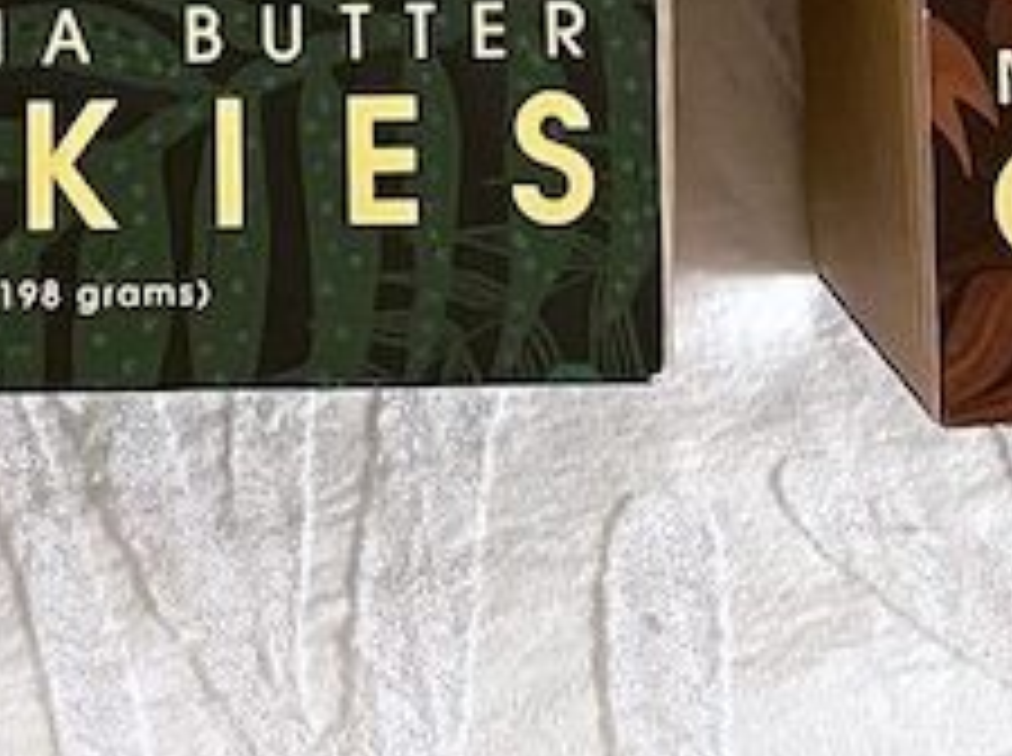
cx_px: -4
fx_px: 3649
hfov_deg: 15.5
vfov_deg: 10.8
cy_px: -729
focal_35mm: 125
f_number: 1.6
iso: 400
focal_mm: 4.2
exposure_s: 1/40
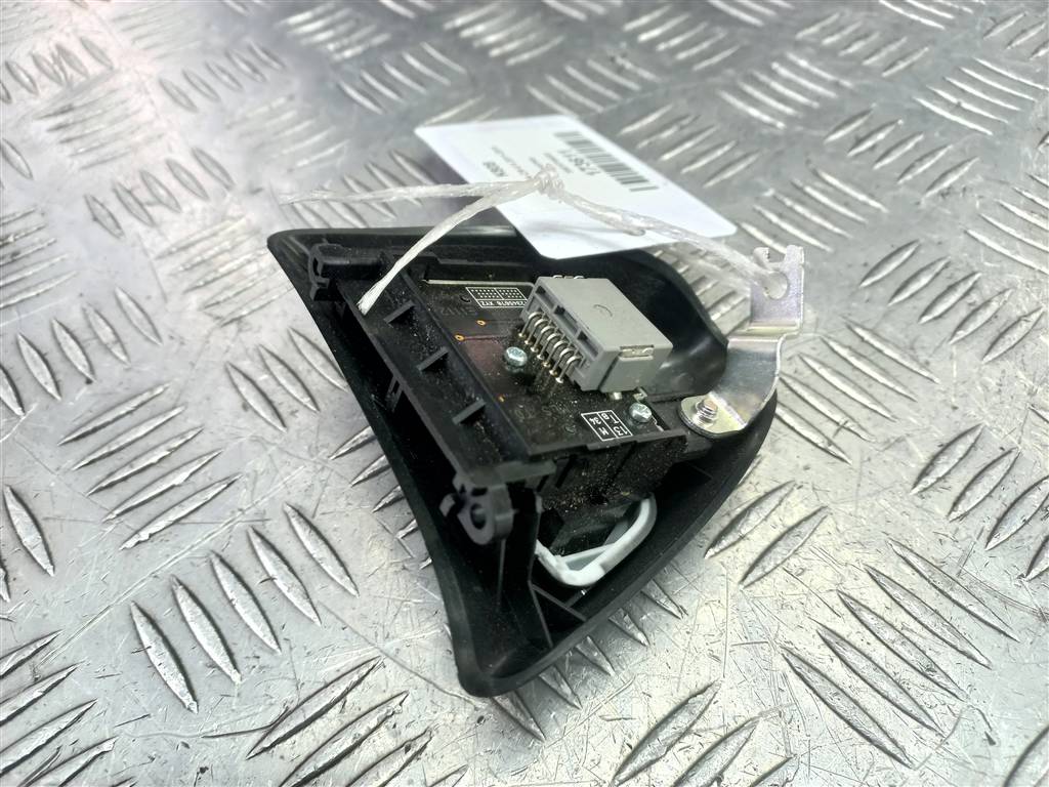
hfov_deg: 69.4
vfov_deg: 54.9
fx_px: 758
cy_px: 394
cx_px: 524
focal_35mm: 25
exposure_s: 1/50
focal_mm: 4.6
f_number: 1.8
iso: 100
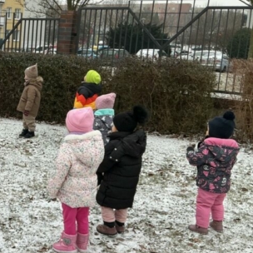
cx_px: -5
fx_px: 447
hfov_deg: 29.4
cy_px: 117
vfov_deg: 31.6
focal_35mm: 54
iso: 20
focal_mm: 3
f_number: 1.8
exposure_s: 1/160
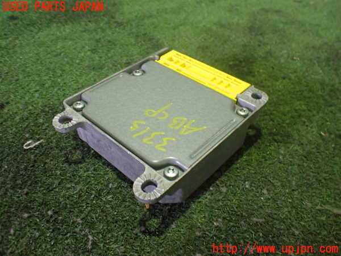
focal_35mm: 30
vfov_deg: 46.8
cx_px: 170
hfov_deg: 60.0
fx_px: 296
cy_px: 128
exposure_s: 1/40
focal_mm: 5.4
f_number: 2.3
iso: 800
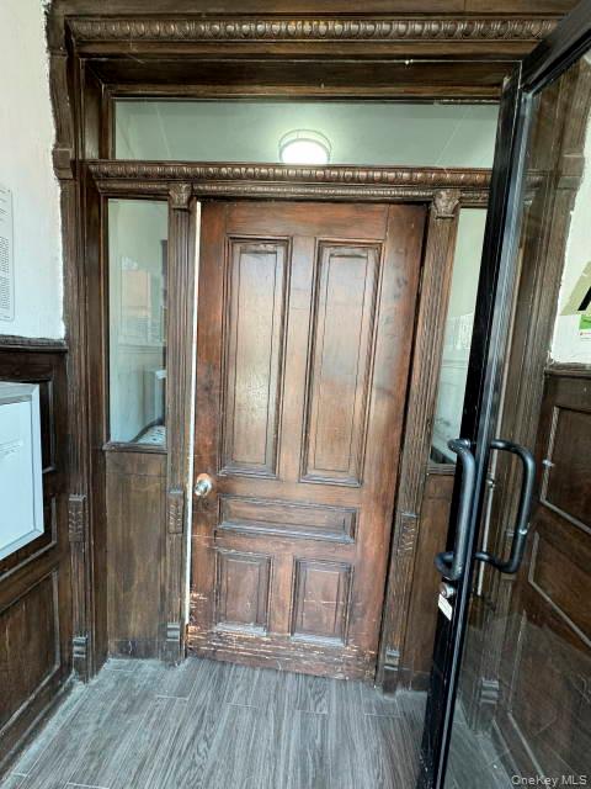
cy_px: 394
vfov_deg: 102.1
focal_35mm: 14
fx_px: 319
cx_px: 296
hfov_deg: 85.7
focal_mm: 2.22
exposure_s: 1/120
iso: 160
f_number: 2.2
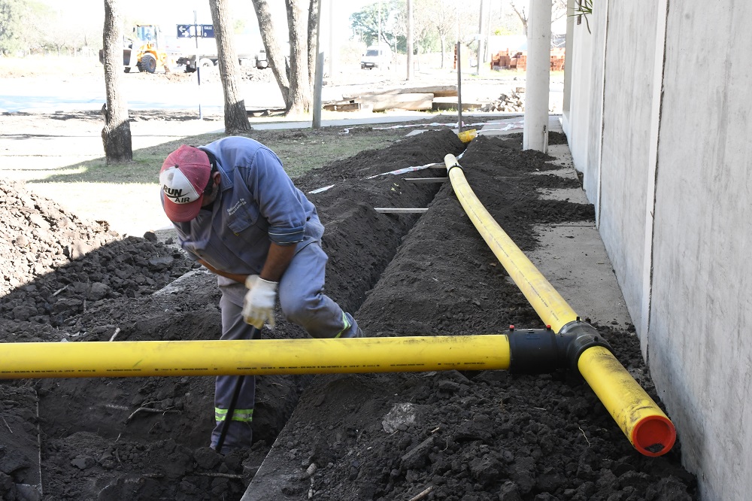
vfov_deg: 31.2
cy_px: 250
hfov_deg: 45.4
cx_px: 376
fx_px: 898
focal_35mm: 43
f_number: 14
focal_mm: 29
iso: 2000
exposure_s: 1/125
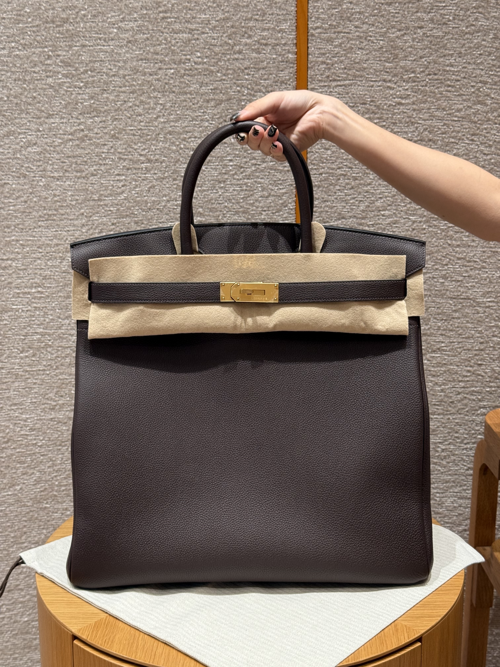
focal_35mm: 48
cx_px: 250
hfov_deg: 30.3
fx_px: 924
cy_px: 334
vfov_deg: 39.7
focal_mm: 6.76
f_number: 1.78
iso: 100
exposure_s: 1/65
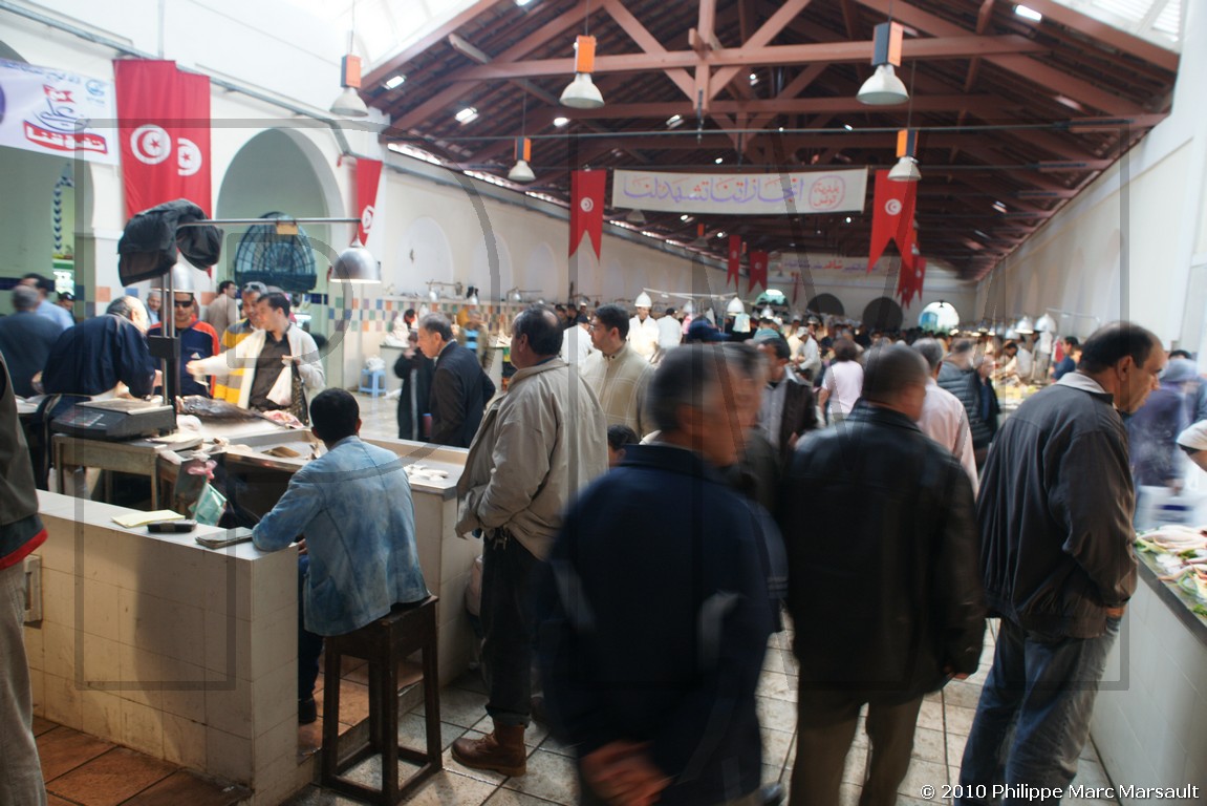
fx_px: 805
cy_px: 403
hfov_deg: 73.7
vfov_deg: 53.2
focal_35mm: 24
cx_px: 604
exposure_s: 1/8
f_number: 6.3
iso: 400
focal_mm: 24
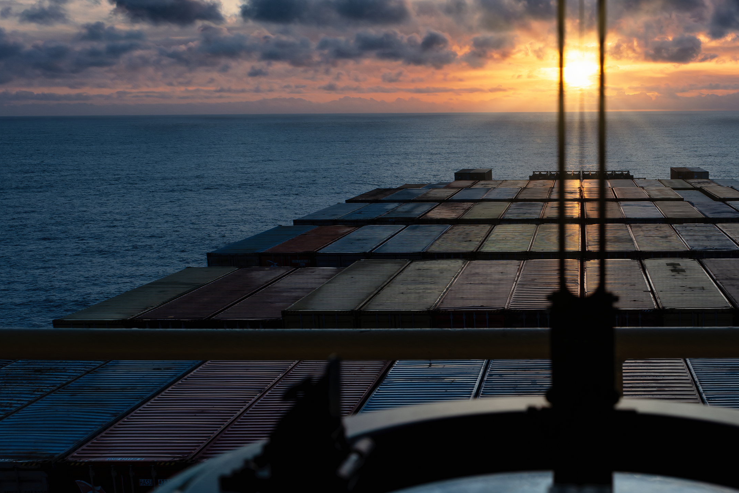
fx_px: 965
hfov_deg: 40.4
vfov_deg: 28.5
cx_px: 579
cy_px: 317
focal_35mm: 47
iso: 320
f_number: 7.1
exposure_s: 1/300
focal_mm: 19.2
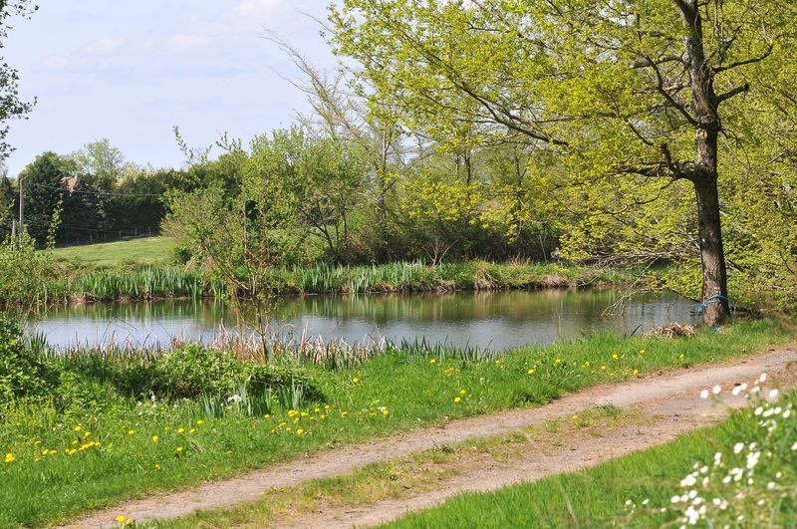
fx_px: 2653
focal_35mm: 120
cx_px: 398
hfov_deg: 17.1
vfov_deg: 11.4
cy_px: 264
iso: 250
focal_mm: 80
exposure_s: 1/320
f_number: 9
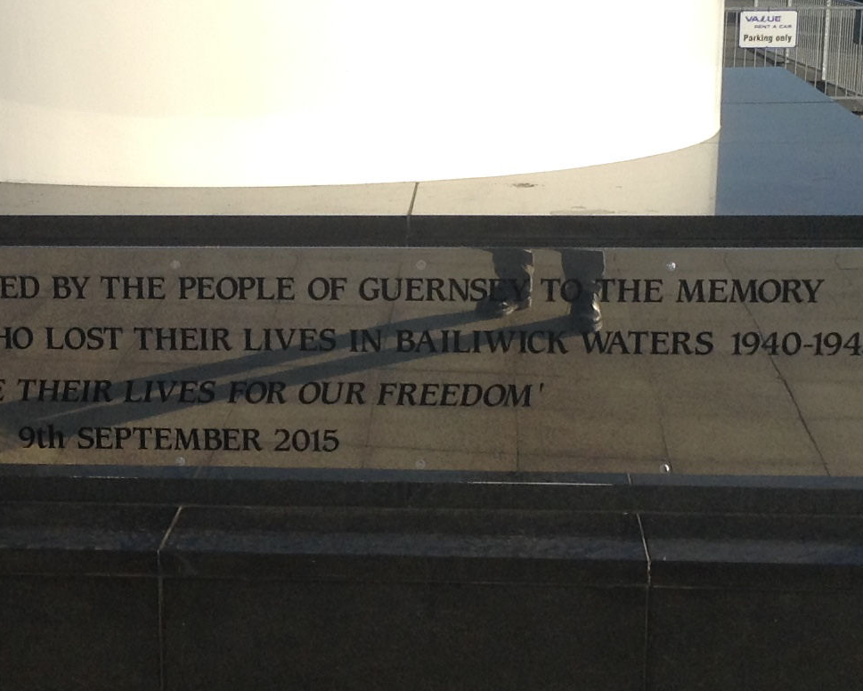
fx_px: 2197
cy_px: 398
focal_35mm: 86
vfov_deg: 17.9
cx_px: 267
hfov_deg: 22.1
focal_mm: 3.3
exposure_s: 1/1486
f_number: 2.4
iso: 25
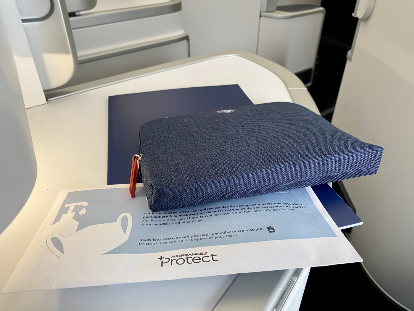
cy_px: 156
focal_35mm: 26
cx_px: 207
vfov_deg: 53.1
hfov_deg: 67.3
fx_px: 311
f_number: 1.8
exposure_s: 1/54
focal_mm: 4.25
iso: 125
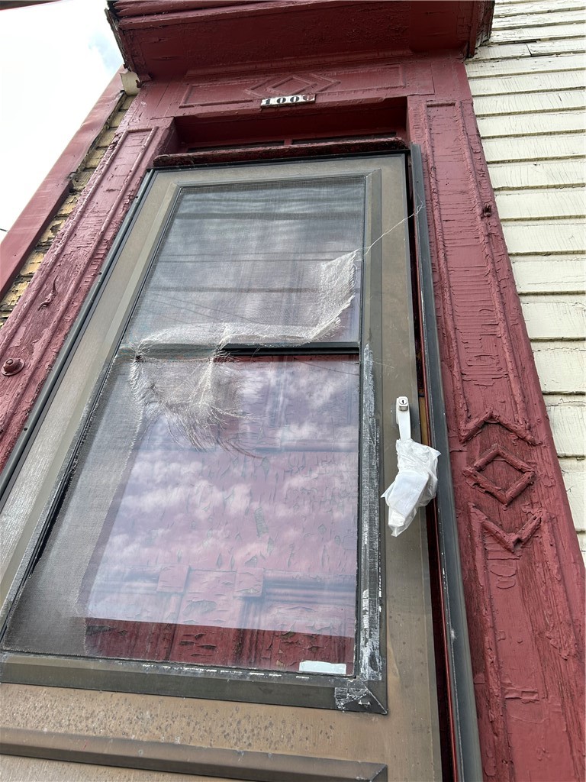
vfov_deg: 67.3
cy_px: 391
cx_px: 293
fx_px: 587
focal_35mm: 26
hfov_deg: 53.1
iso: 50
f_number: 1.5
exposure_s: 1/1089
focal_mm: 5.7
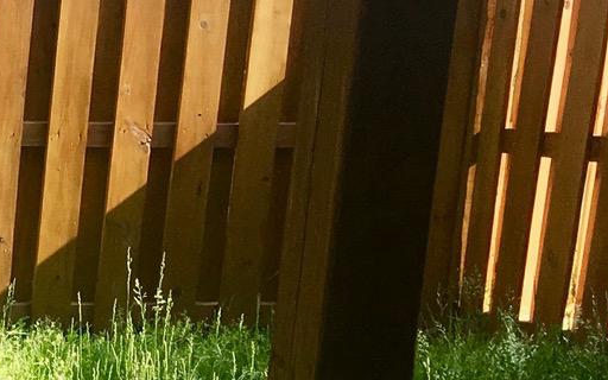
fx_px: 2038
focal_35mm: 123
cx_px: -578
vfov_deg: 10.6
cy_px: 133
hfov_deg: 14.4
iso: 25
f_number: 2.2
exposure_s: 1/270
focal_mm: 4.15
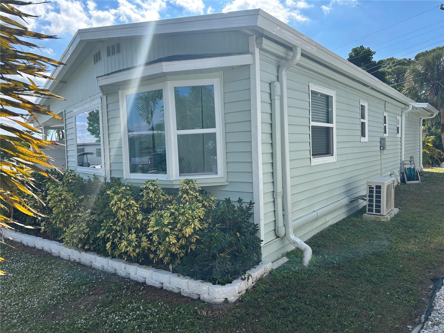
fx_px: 333
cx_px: 222
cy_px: 166
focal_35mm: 26
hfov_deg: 67.3
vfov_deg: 53.1
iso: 50
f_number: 1.5
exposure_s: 1/2994
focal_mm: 5.7
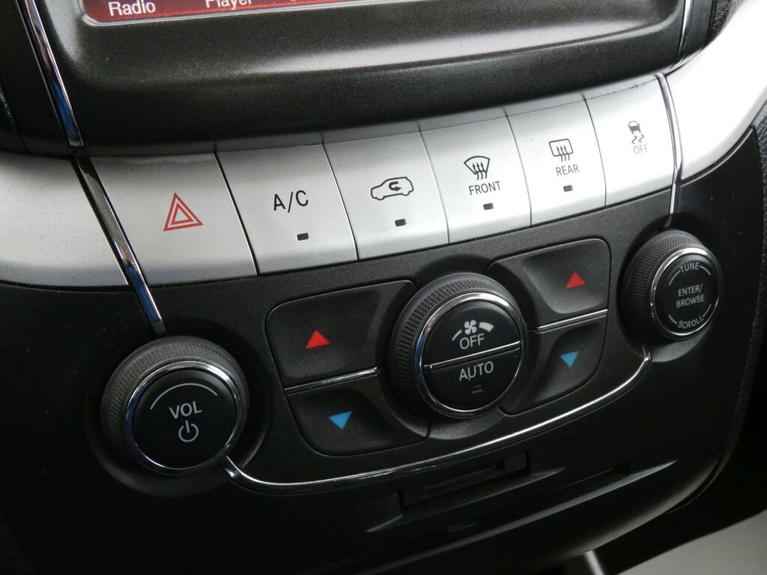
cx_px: 384
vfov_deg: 35.1
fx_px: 908
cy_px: 288
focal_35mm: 41
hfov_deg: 45.8
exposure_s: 1/80
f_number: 5.6
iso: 500
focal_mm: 7.3
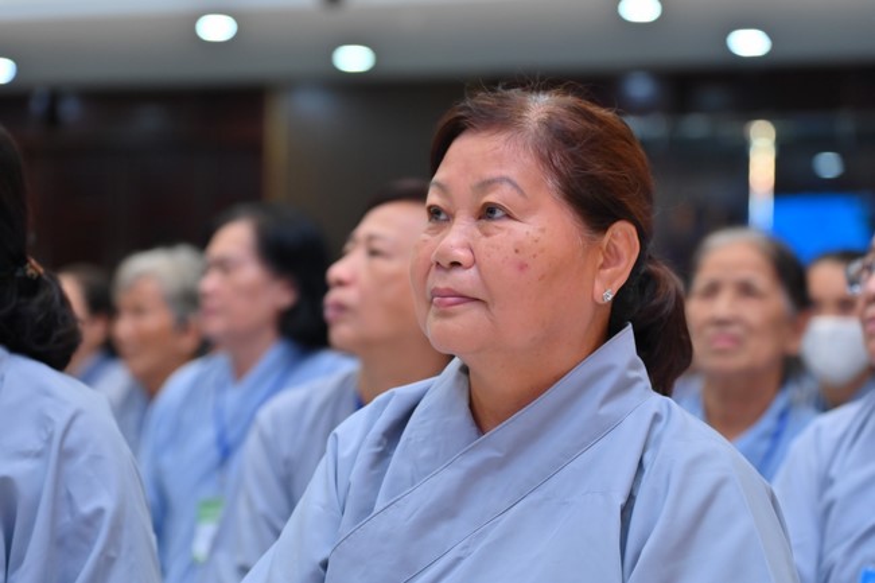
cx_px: 438
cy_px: 292
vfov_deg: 11.4
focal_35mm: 120
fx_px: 2916
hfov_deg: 17.1
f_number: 5
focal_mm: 120
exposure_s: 1/100
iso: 1250
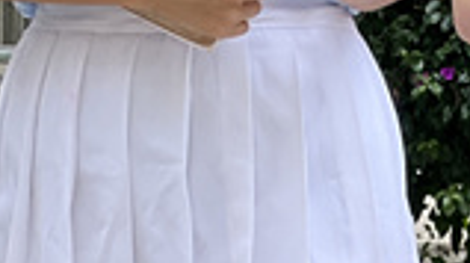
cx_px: 887
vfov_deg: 3.3
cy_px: -223
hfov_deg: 5.7
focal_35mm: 370
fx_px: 4606
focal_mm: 9
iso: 25
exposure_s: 1/155
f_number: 2.8
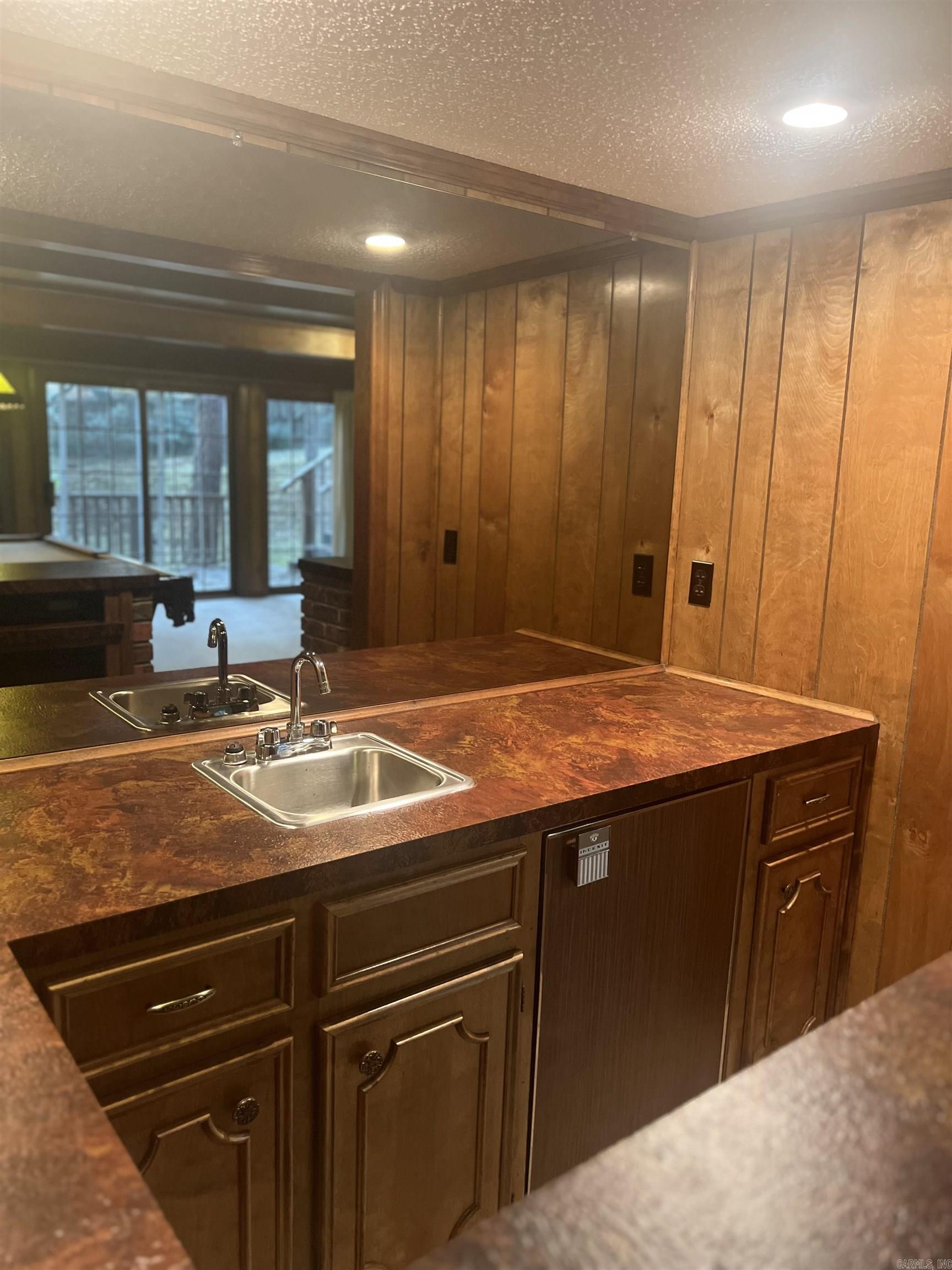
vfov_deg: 67.3
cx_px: 476
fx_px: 953
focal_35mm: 26
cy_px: 635
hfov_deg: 53.1
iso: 400
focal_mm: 5.7
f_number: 1.5
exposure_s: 1/40
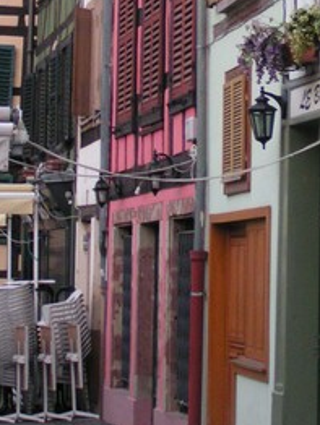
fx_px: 1870
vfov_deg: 12.9
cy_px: 25
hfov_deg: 9.7
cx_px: 266
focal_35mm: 152
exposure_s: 1/40
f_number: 3.2
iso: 200
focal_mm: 10
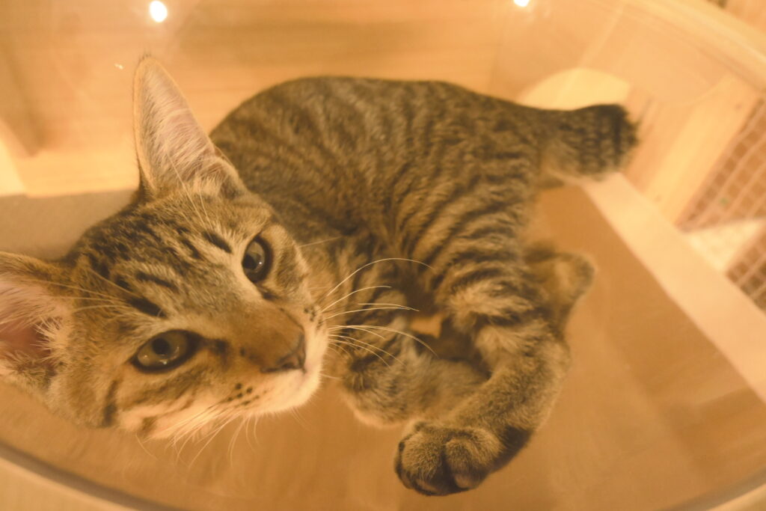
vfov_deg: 53.1
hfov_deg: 73.7
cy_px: 256
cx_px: 383
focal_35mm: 24
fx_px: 511
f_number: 5.6
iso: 8000
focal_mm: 16
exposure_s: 1/100
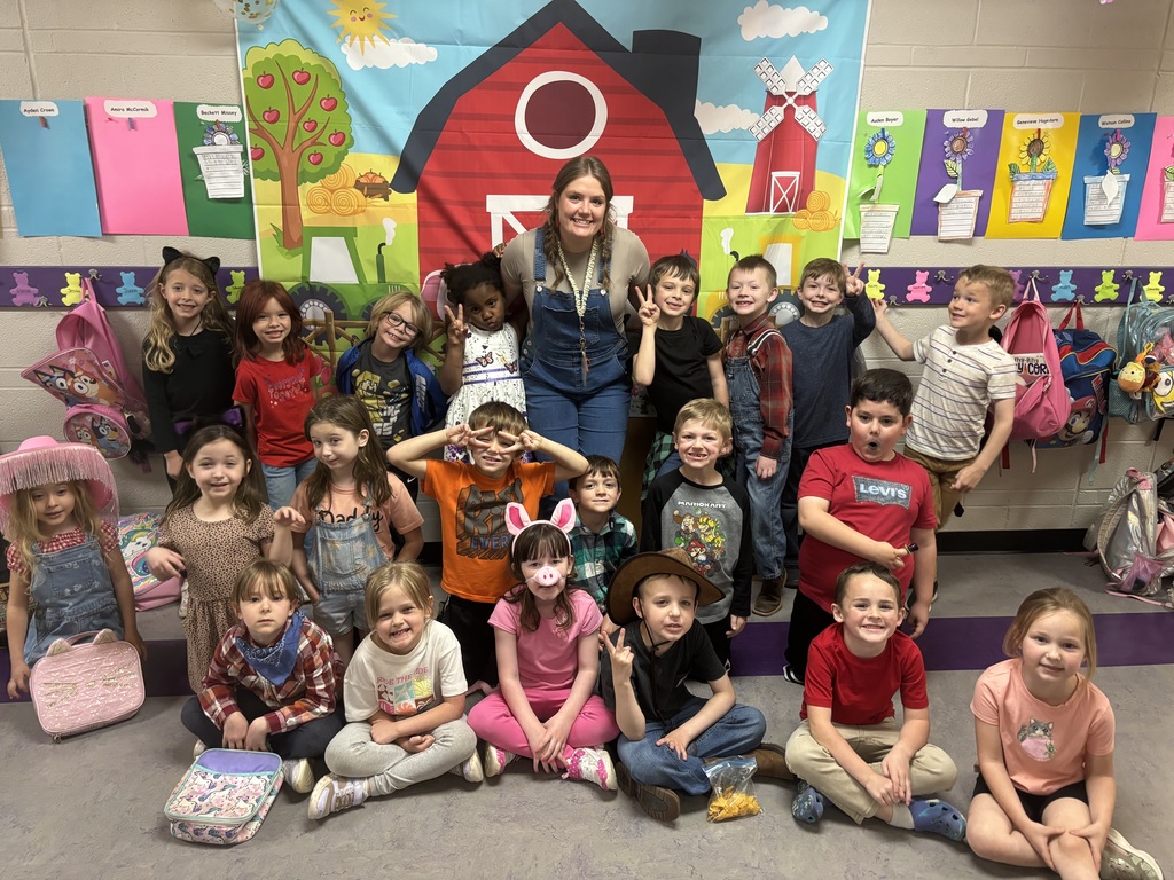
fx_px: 882
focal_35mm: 26
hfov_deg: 67.3
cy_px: 440
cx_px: 587
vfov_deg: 53.1
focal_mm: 5.96
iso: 250
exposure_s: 1/60
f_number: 1.6
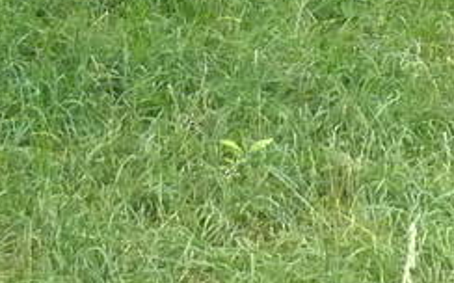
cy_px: -371
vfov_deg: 4.4
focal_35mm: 292
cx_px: 402
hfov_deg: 7.2
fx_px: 3610
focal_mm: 6.9
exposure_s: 1/200
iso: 400
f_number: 3.7
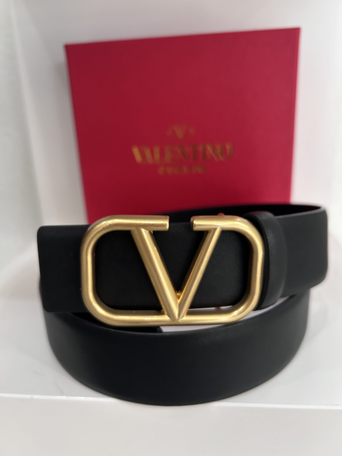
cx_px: 171
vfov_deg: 67.3
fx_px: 343
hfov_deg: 53.1
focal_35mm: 26
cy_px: 228
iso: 320
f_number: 1.5
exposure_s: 1/60
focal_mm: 5.7
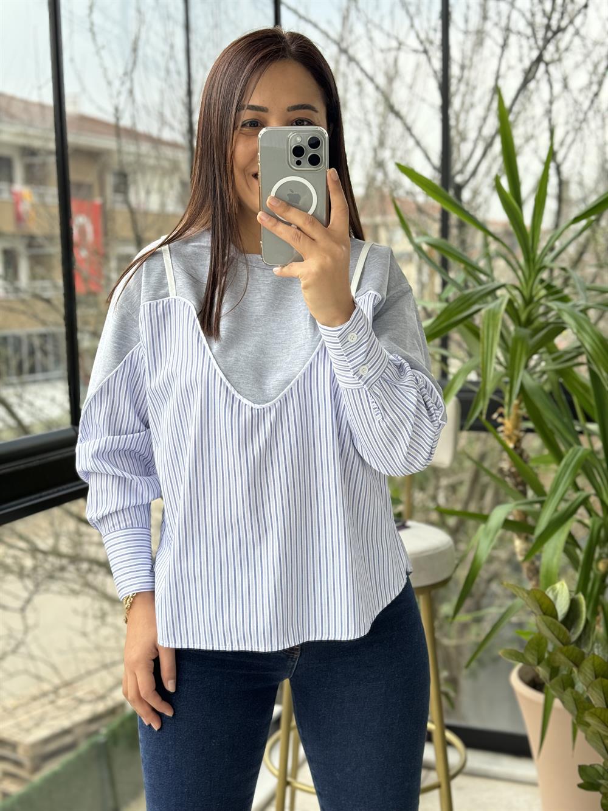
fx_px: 1124
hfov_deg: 30.3
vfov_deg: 39.7
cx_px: 304
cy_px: 406
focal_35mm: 48
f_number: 1.78
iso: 80
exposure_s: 1/138
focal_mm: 6.86
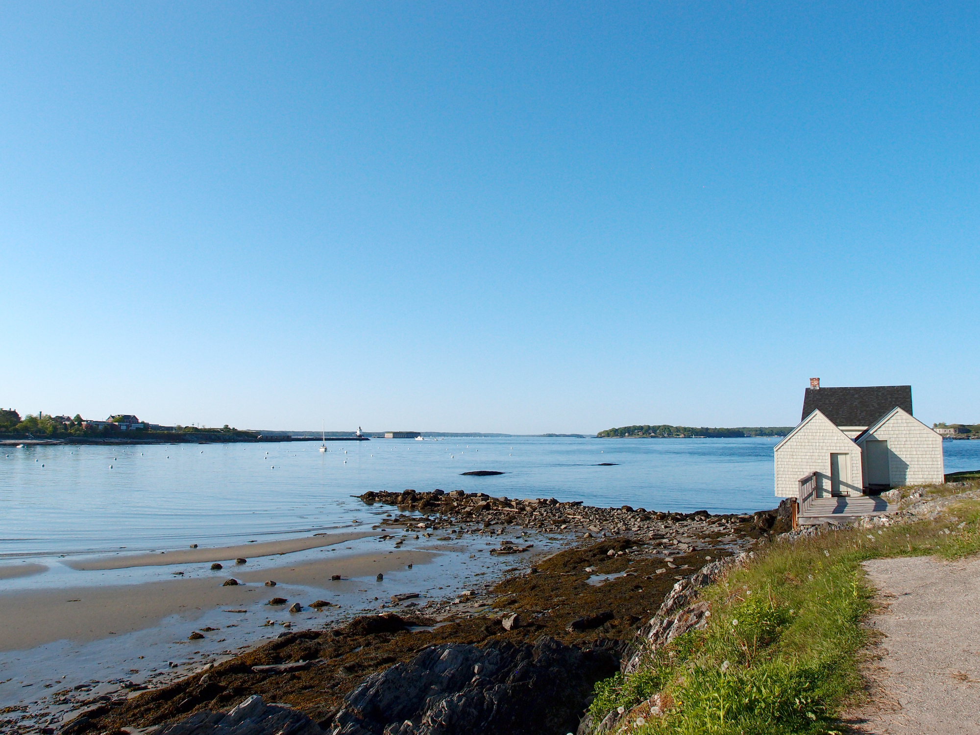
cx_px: 490
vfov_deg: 49.7
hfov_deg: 63.4
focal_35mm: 28
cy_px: 368
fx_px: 793
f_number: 5
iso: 100
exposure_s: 1/800
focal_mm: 6
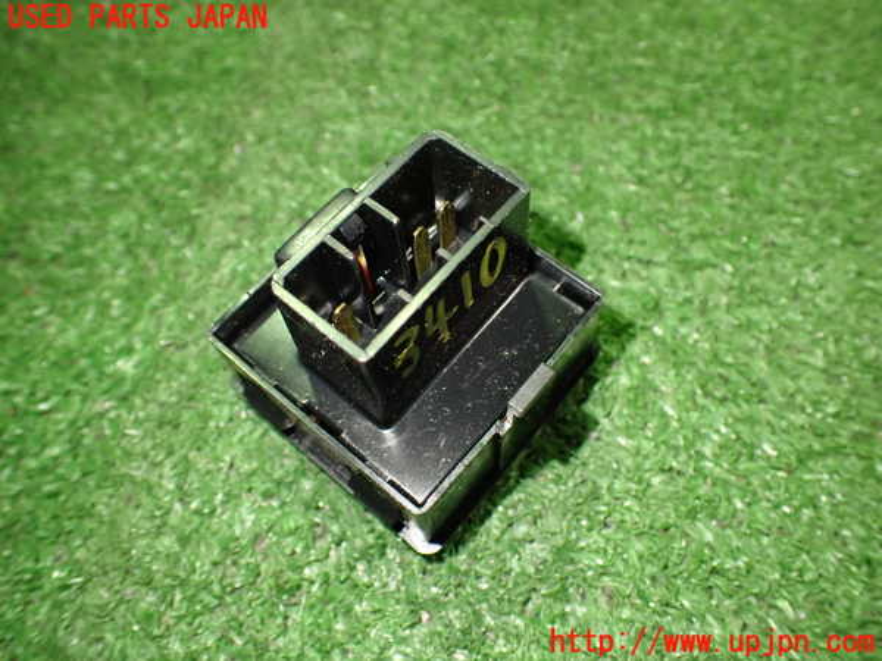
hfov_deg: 60.0
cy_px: 330
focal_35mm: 30
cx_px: 441
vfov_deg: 46.8
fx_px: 764
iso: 800
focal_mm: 5.4
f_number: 2.3
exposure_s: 1/80
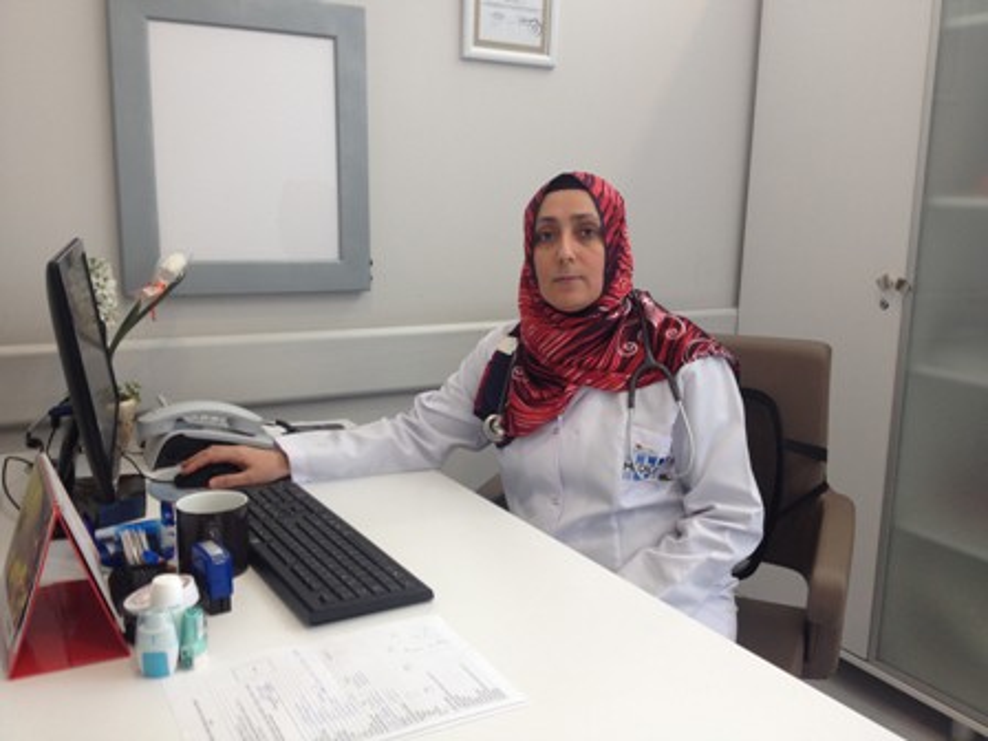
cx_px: 494
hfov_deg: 52.6
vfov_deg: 40.7
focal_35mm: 35
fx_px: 999
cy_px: 370
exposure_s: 1/20
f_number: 2.4
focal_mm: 4.28
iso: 50
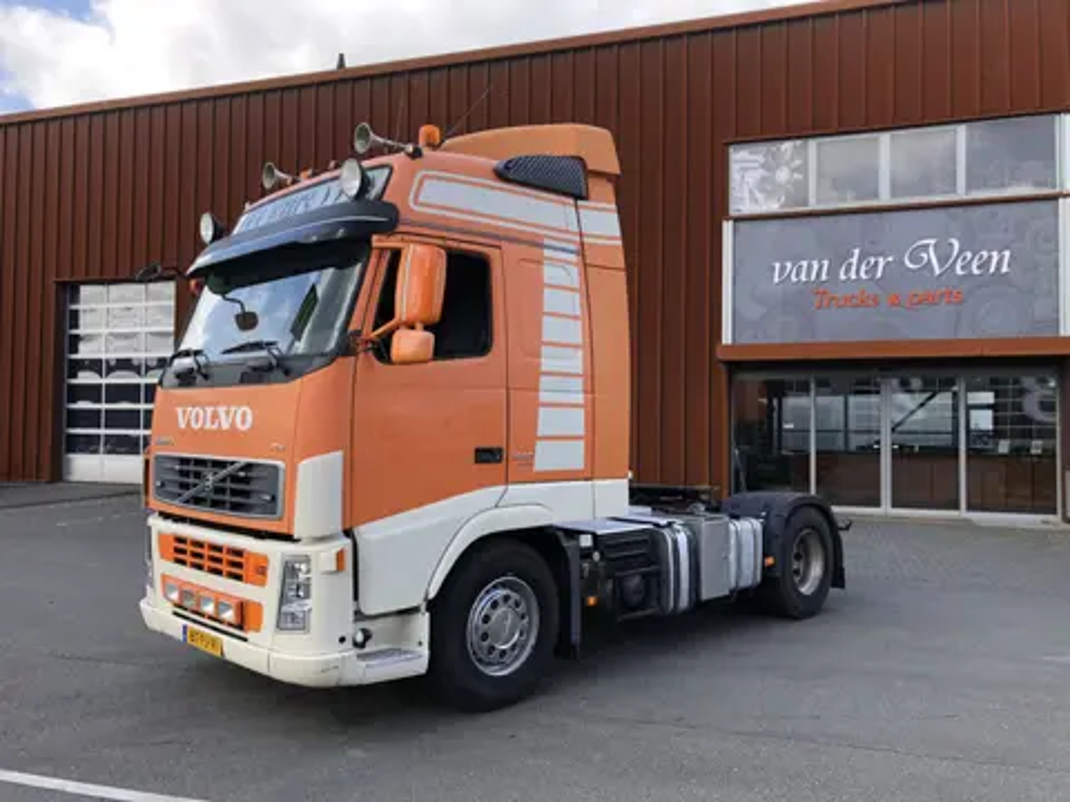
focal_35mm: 28
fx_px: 865
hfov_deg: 63.4
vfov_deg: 49.7
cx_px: 535
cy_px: 401
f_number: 1.8
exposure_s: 1/400
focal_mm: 3.99
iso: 20
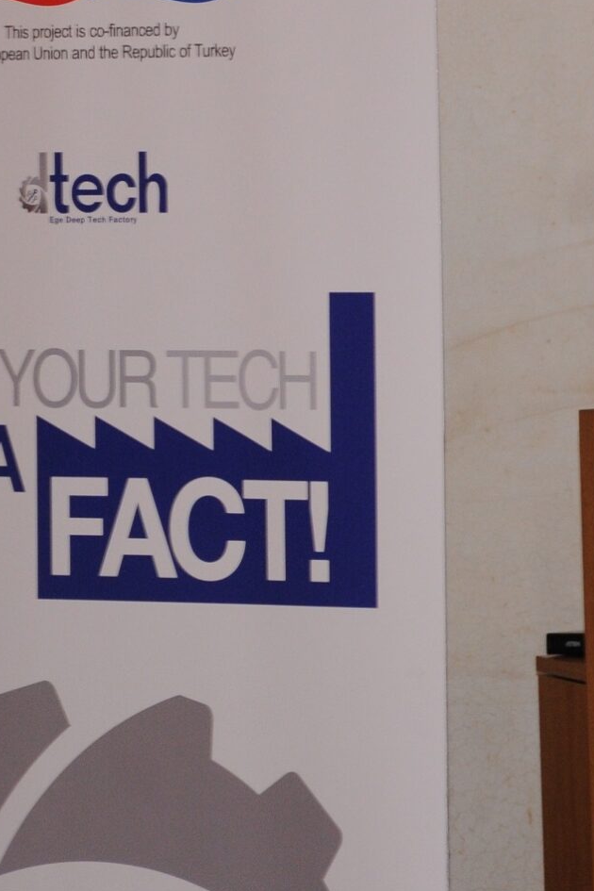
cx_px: 547
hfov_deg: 4.5
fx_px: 7532
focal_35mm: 304
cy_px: 262
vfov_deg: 6.8
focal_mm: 75
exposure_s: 1/60
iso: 640
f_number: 5
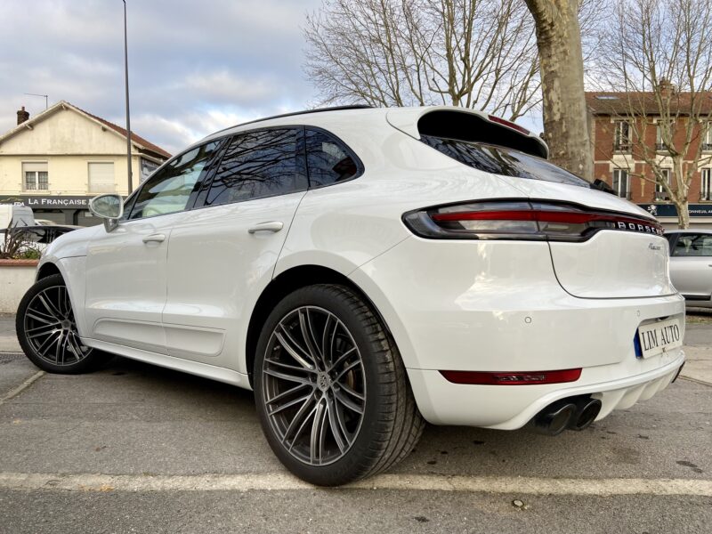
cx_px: 356
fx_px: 535
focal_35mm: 26
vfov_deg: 53.1
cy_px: 267
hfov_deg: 67.3
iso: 32
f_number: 1.8
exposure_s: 1/576
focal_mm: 4.25
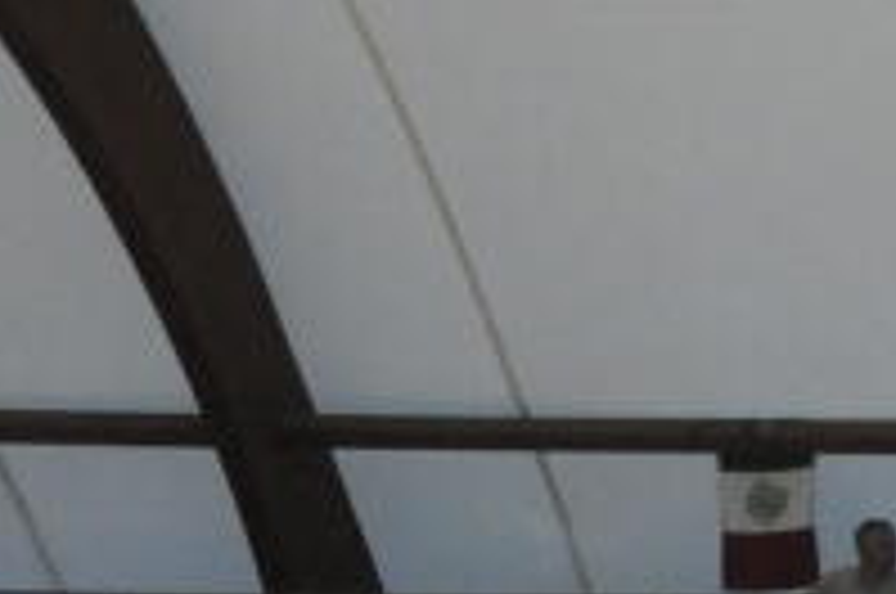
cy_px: 1357
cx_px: 2337
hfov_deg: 8.5
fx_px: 5392
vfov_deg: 6.1
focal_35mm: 217
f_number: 3.8
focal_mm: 24
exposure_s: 1/160
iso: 2500
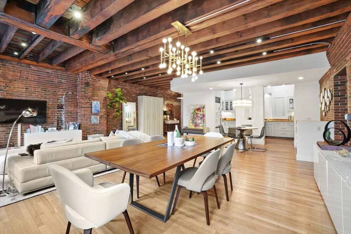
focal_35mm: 15
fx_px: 146
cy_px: 117
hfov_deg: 100.4
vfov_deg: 77.3
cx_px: 176
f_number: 9
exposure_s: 1/5
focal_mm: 10
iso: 320
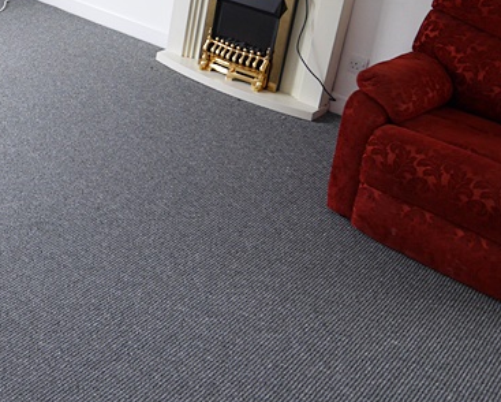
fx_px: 727
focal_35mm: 49
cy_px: 29
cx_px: 29
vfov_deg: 29.4
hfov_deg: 35.3
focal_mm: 9
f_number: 4
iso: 200
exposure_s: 1/60
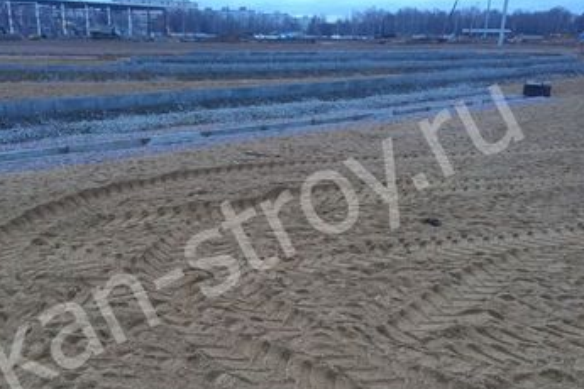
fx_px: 568
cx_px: 252
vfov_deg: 37.7
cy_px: 228
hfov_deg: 54.3
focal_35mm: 35
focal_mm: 4.15
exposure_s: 1/30
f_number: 2.2
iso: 250
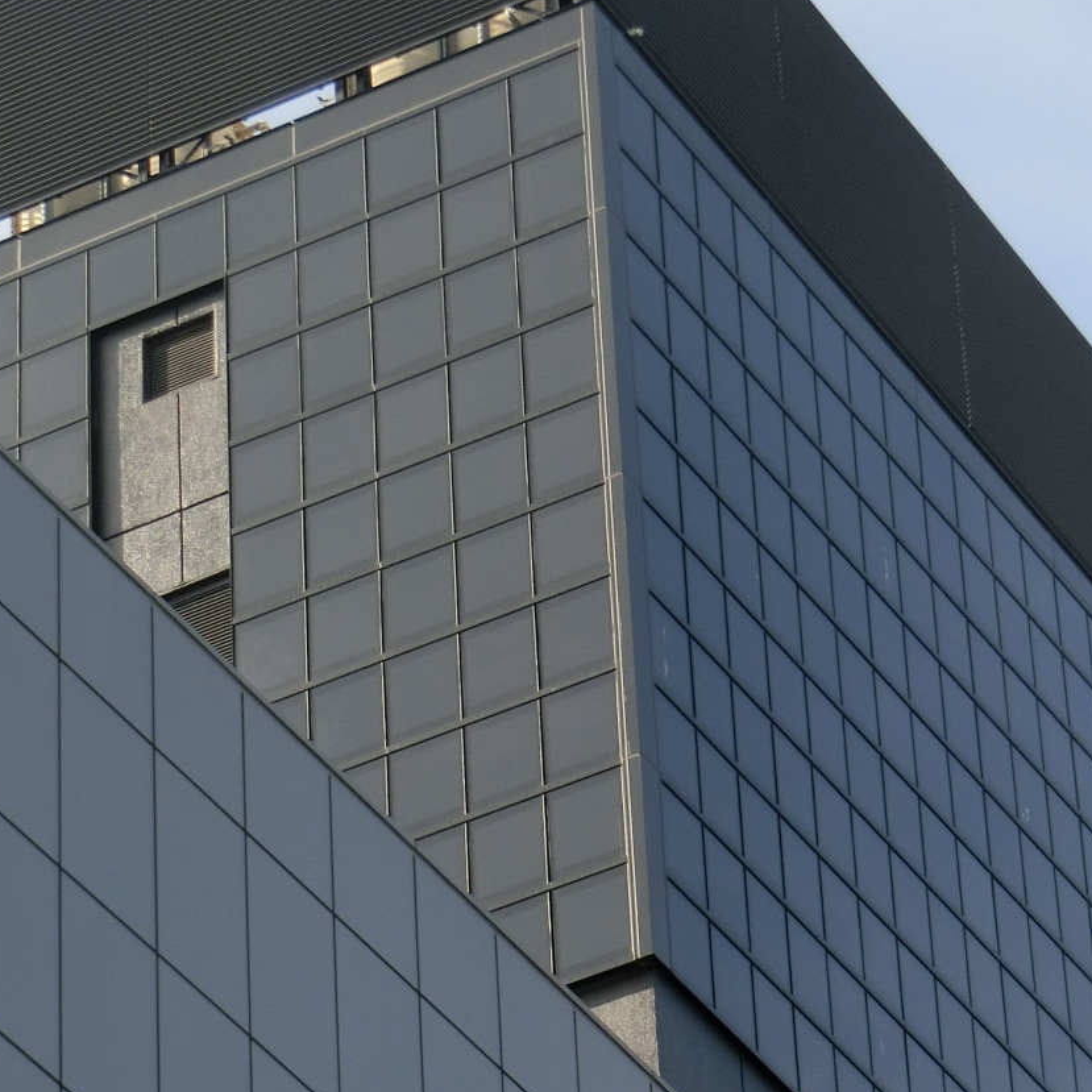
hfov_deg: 8.6
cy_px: 707
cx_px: 634
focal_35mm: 203
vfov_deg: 8.6
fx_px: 7245
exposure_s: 1/250
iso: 80
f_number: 5.6
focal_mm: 16.5
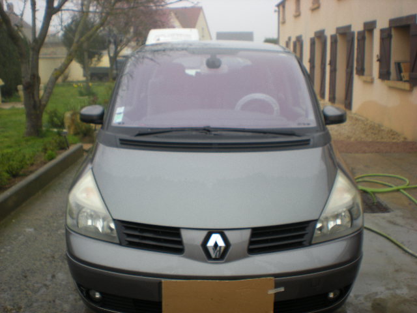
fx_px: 458
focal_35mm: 38
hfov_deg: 49.0
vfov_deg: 37.7
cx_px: 208
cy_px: 156
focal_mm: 6.3
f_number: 4.6
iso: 64
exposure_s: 1/134
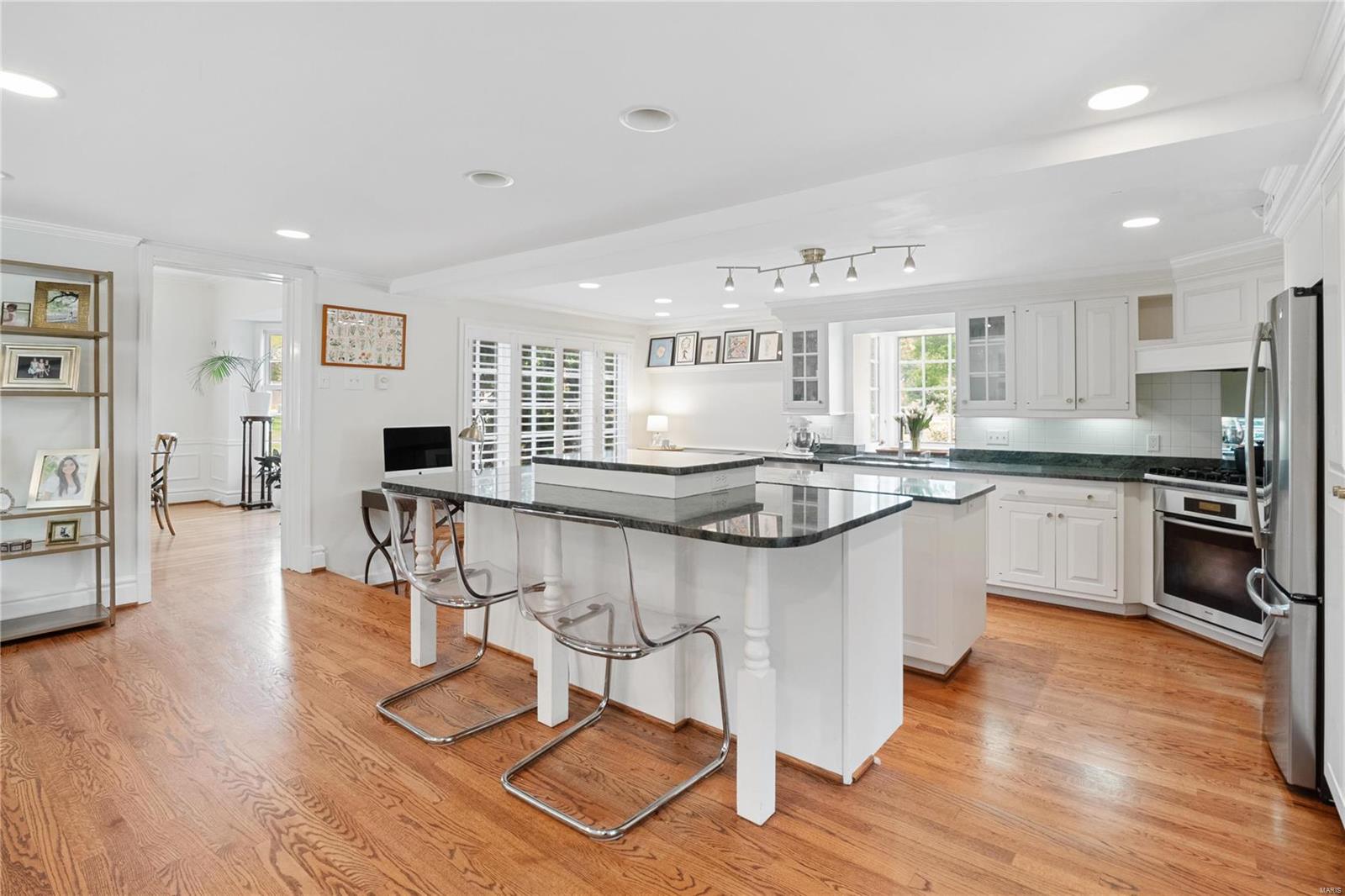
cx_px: 672
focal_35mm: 16
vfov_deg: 73.7
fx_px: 598
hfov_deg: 96.7
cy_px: 448
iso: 400
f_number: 8
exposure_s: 1/3
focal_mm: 8
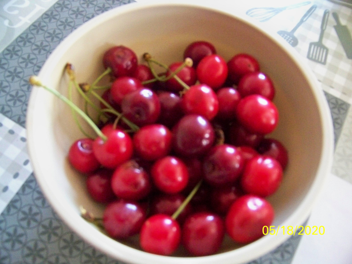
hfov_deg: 55.4
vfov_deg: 42.9
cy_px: 132
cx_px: 176
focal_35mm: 33
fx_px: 336
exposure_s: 1/30
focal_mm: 5.85
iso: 1250
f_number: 2.8
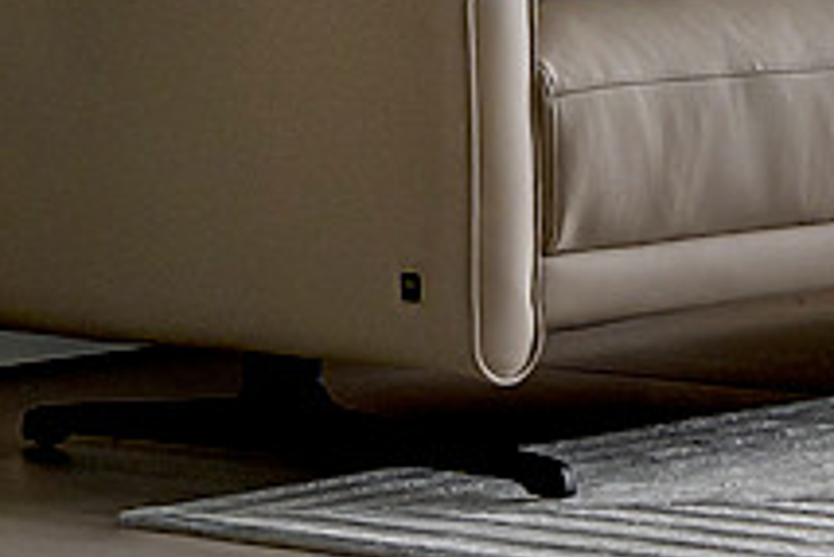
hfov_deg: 9.9
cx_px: 1267
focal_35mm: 202
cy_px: -553
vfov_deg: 6.6
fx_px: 4683
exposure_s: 1/10
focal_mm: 24
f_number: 8
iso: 400
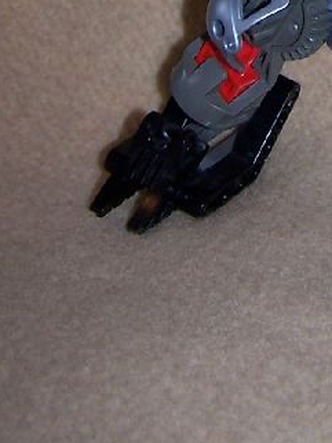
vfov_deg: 14.9
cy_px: -256
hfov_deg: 12.0
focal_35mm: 121
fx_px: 1549
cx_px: 382
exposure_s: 1/60
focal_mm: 6.3
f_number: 2.8
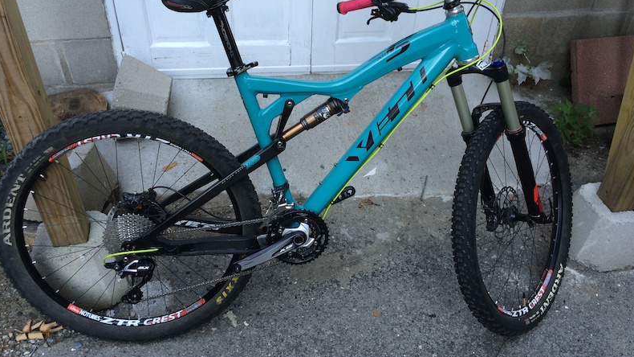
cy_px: 159
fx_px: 538
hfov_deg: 61.0
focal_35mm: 32
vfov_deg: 36.6
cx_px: 317
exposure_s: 1/120
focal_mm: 4.15
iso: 32
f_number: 2.2
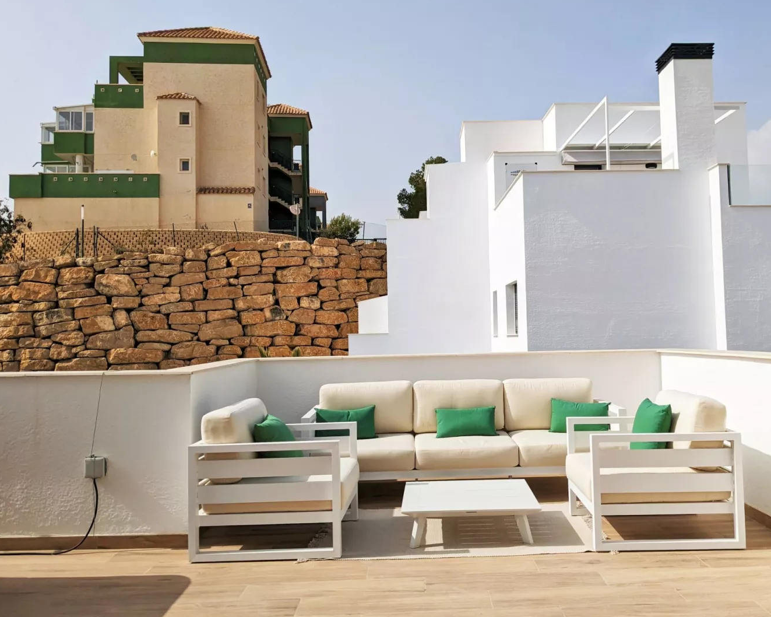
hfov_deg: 55.5
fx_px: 730
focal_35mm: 32
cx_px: 438
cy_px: 289
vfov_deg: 45.8
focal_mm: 4.38
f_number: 1.73
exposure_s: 1/7812
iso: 67
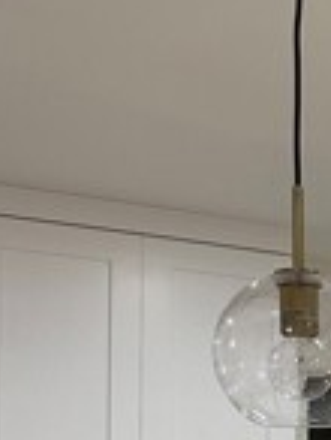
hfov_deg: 12.5
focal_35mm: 105
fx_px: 1335
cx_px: 656
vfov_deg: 18.0
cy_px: 491
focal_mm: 6.86
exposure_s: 1/120
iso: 160
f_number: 1.78
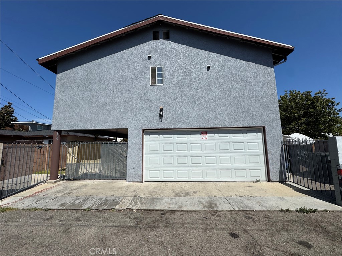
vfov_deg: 85.7
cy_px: 128
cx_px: 171
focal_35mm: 14
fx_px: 138
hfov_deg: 102.1
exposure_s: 1/3906
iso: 40
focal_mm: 2.22
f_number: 2.2
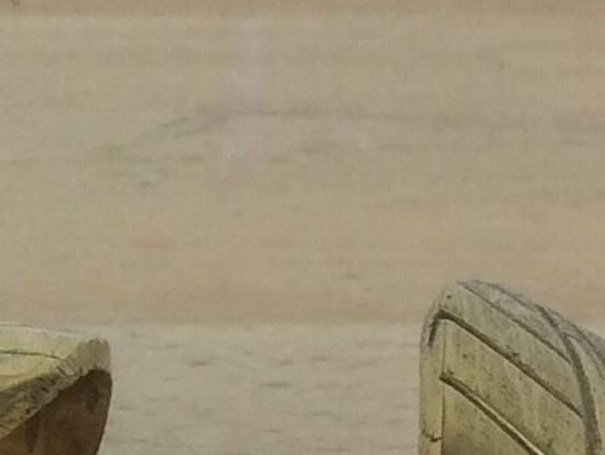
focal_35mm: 212
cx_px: -239
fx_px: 3707
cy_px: 280
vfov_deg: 7.0
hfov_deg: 9.1
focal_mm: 4.15
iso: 50
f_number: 2.2
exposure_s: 1/100
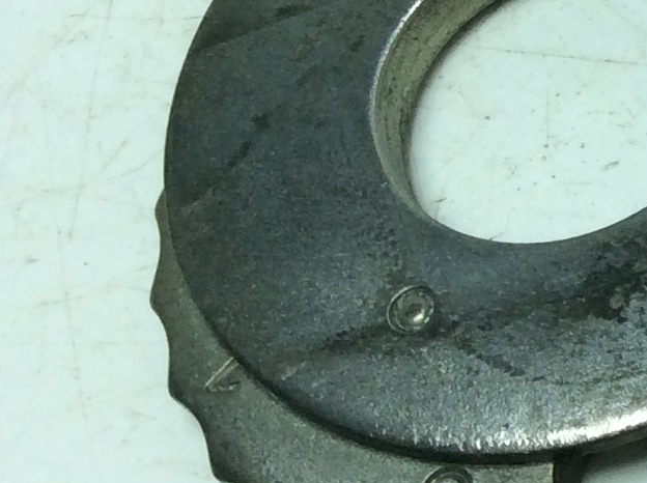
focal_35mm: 133
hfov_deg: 12.9
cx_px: 1293
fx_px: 2482
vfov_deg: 10.9
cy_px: -91
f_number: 2.4
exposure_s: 1/473
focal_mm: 3.3
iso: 32
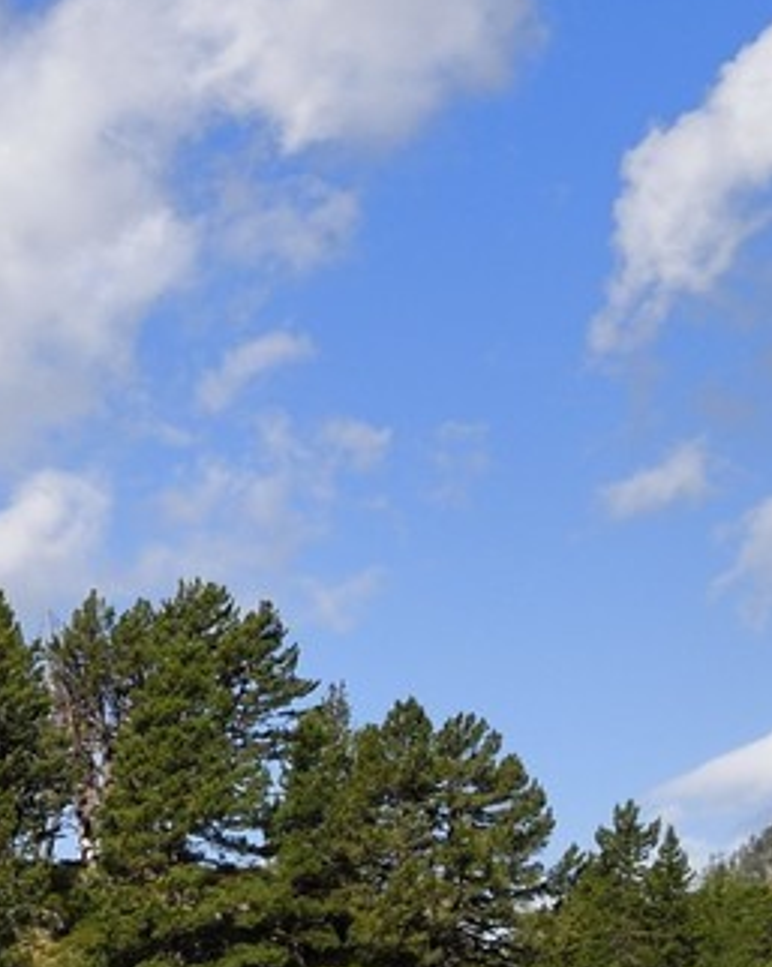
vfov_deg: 15.9
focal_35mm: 112
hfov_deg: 10.4
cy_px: 1389
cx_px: -1457
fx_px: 3203
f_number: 13
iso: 200
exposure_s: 1/320
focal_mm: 24
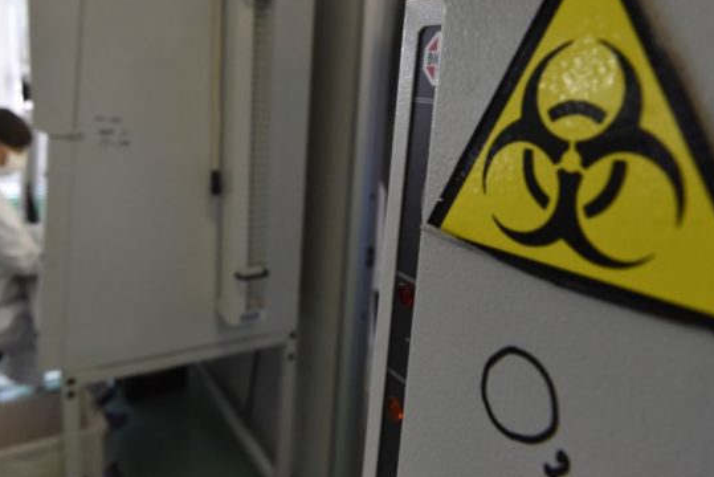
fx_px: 615
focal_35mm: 31
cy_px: 176
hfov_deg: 60.2
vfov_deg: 42.0
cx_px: 330
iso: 3200
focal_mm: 24
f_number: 7.1
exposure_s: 1/200
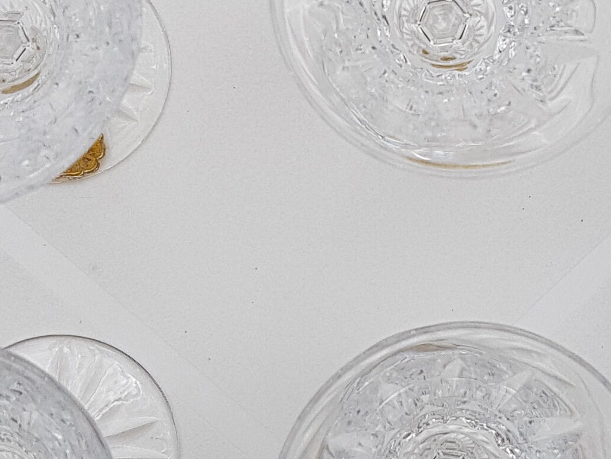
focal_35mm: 102
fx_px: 1800
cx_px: 517
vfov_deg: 14.5
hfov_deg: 19.0
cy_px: 206
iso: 50
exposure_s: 1/3320
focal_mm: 4.2
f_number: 1.7
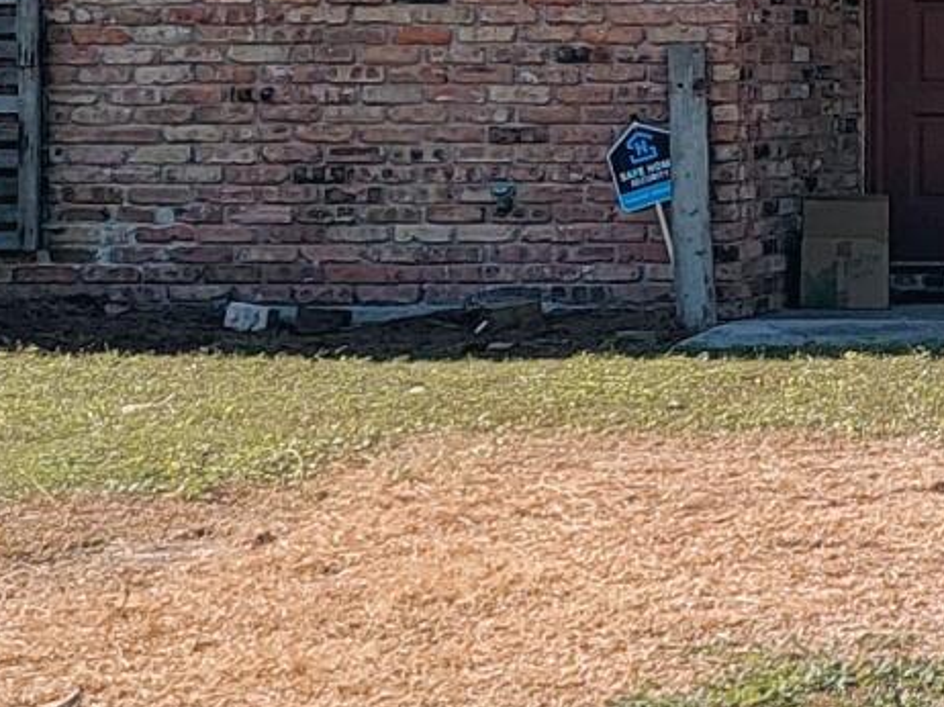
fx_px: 4252
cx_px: 1894
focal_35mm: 156
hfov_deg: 11.4
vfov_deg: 9.4
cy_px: -22
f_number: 1.8
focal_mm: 6.7
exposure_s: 1/455
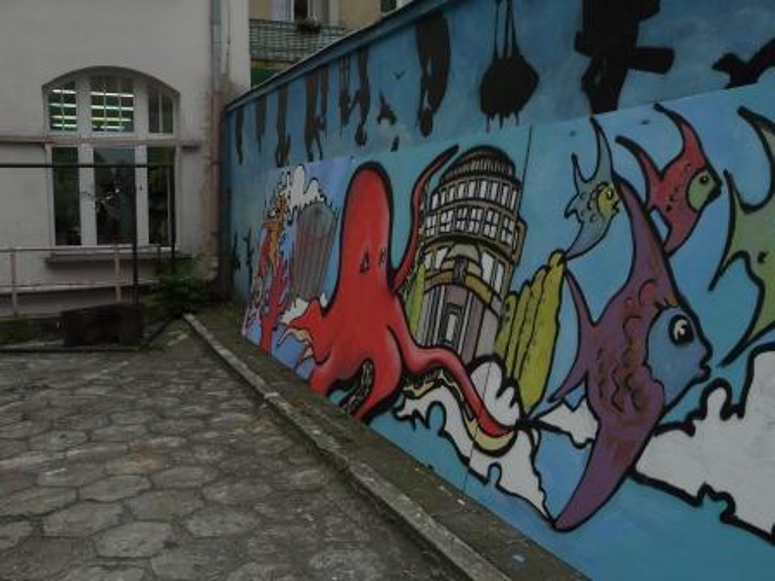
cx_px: 388
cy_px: 290
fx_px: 739
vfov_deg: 42.9
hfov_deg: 55.4
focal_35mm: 33
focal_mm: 5.4
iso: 100
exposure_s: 1/320
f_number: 2.8
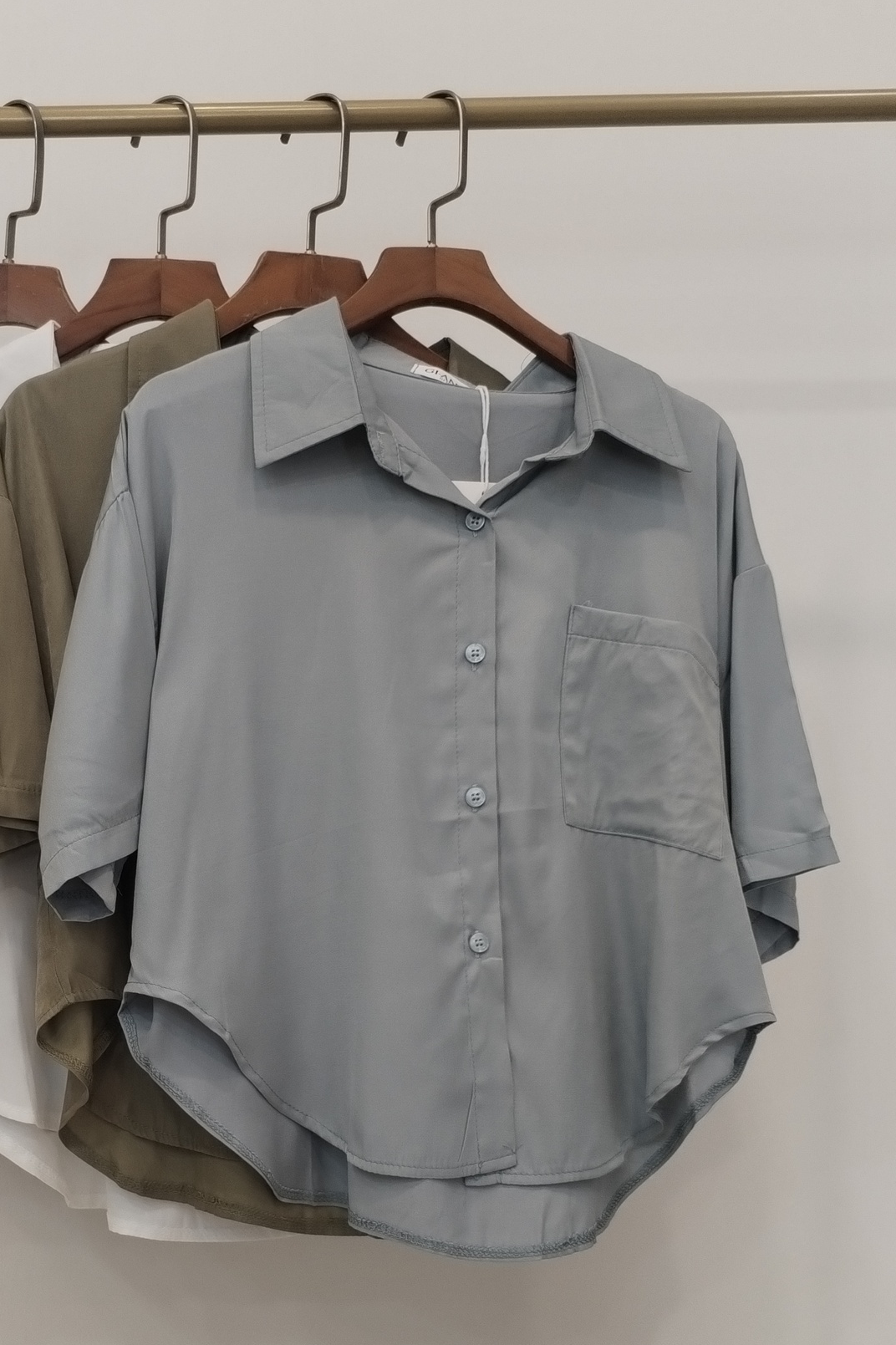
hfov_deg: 29.3
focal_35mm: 45
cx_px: 203
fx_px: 1681
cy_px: 953
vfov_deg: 42.7
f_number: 1.8
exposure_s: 1/60
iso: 215
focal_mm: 4.75
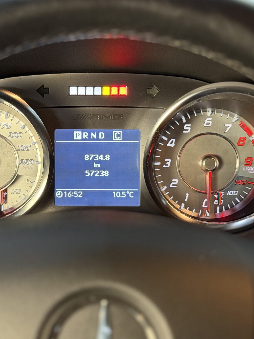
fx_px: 636
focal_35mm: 65
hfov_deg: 22.4
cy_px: 170
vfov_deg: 29.8
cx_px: 73
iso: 500
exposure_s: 1/38
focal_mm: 6.76
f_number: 1.78
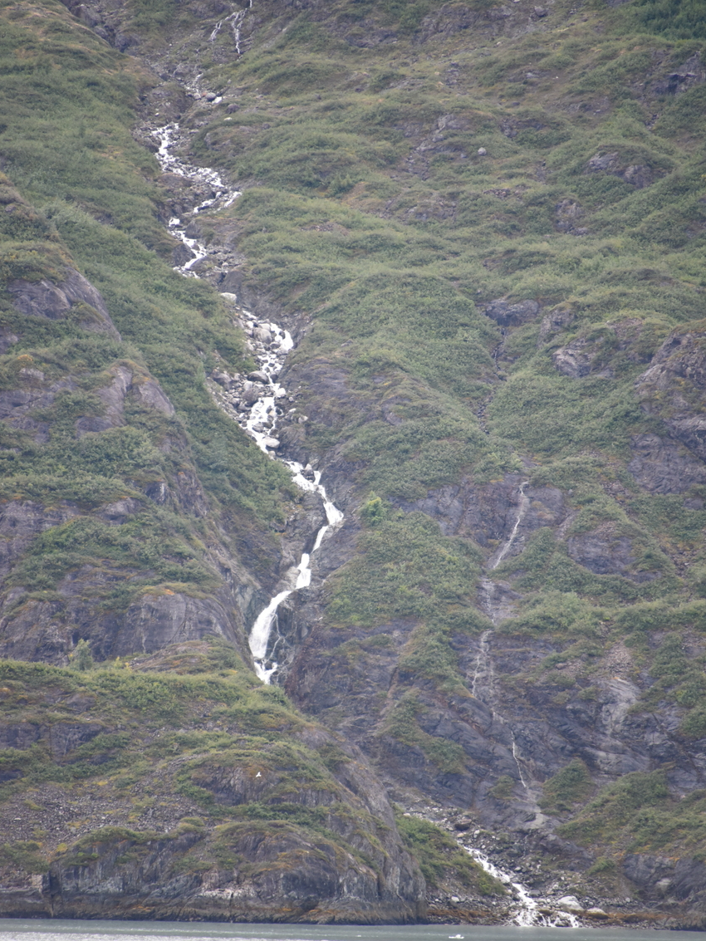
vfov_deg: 6.1
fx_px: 8863
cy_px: 466
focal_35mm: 326
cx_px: 352
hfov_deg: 4.6
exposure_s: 1/640
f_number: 5.6
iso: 1250
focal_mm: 300
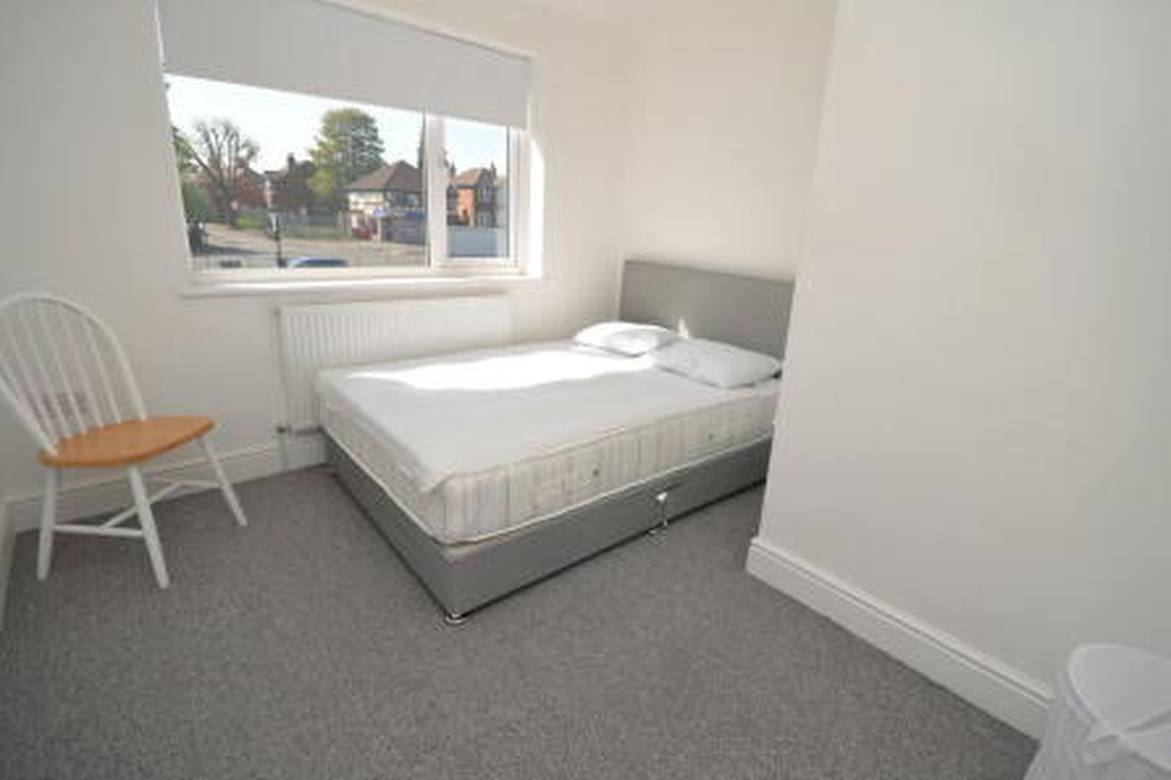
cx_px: 620
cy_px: 374
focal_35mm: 16
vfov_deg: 73.7
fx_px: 520
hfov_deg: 96.6
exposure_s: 1/200
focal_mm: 10
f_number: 7.1
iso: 100
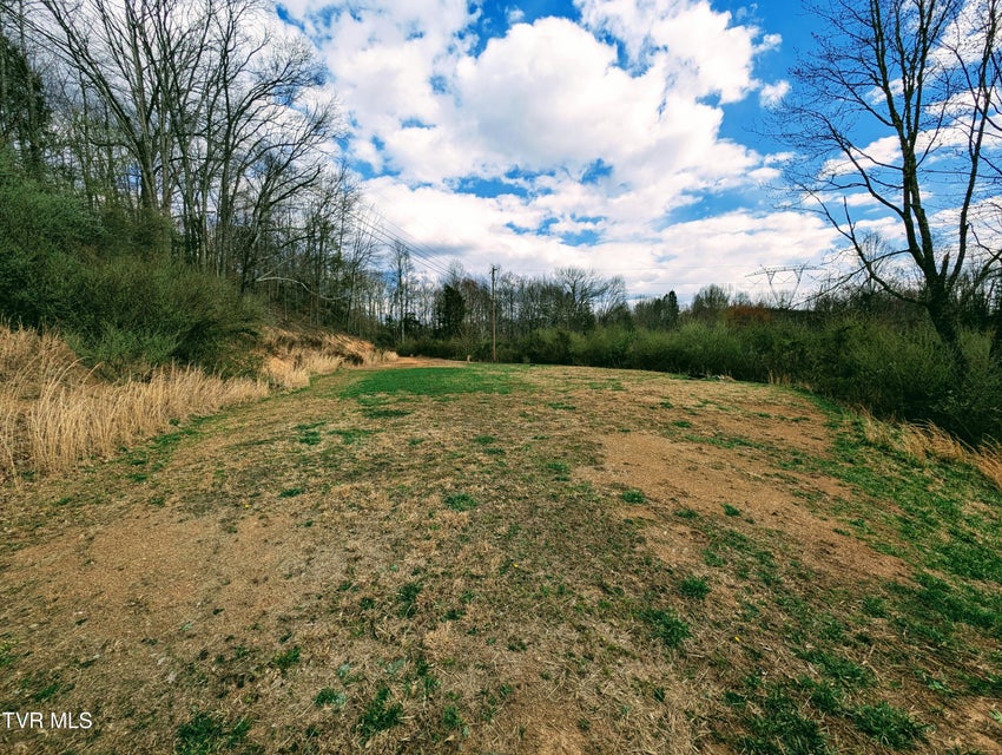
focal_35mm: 12
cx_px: 501
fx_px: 348
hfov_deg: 110.5
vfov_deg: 94.6
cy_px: 378
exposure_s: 1/1859
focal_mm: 2.23
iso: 41
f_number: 1.95
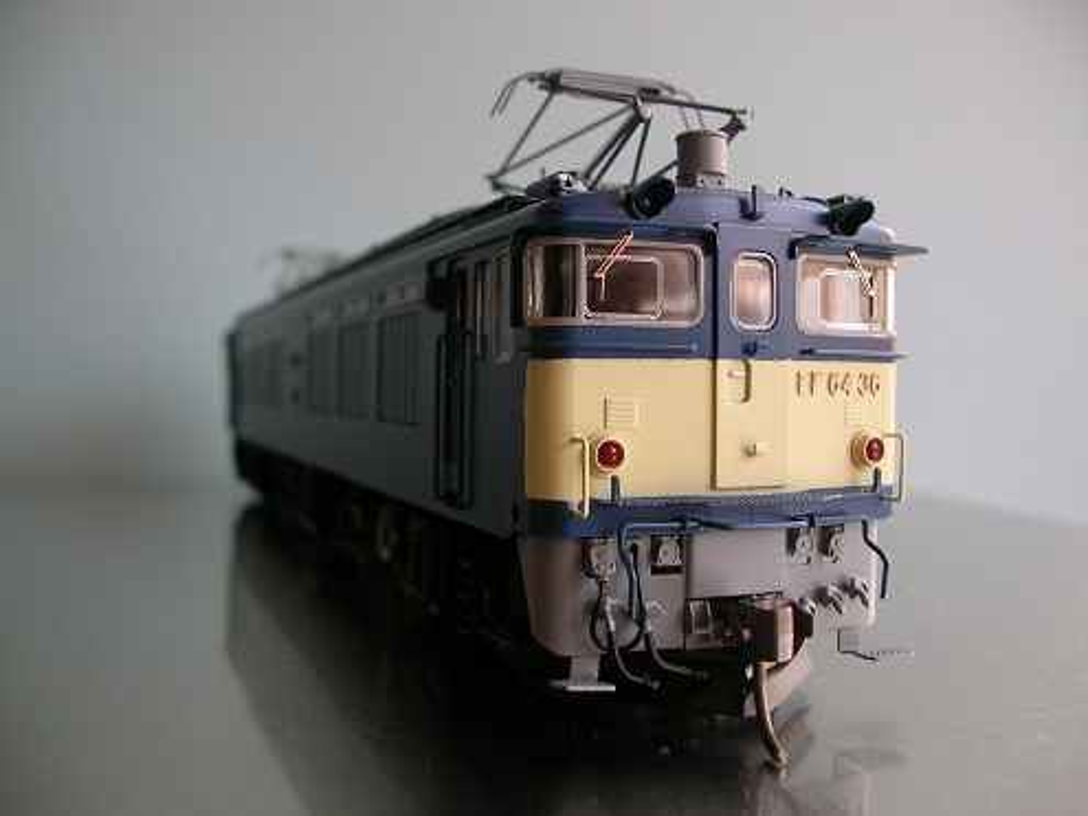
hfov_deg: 52.6
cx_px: 544
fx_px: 1100
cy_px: 408
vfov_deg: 40.7
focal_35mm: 35
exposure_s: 1/44.4
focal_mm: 5.8
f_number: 2.8
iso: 50
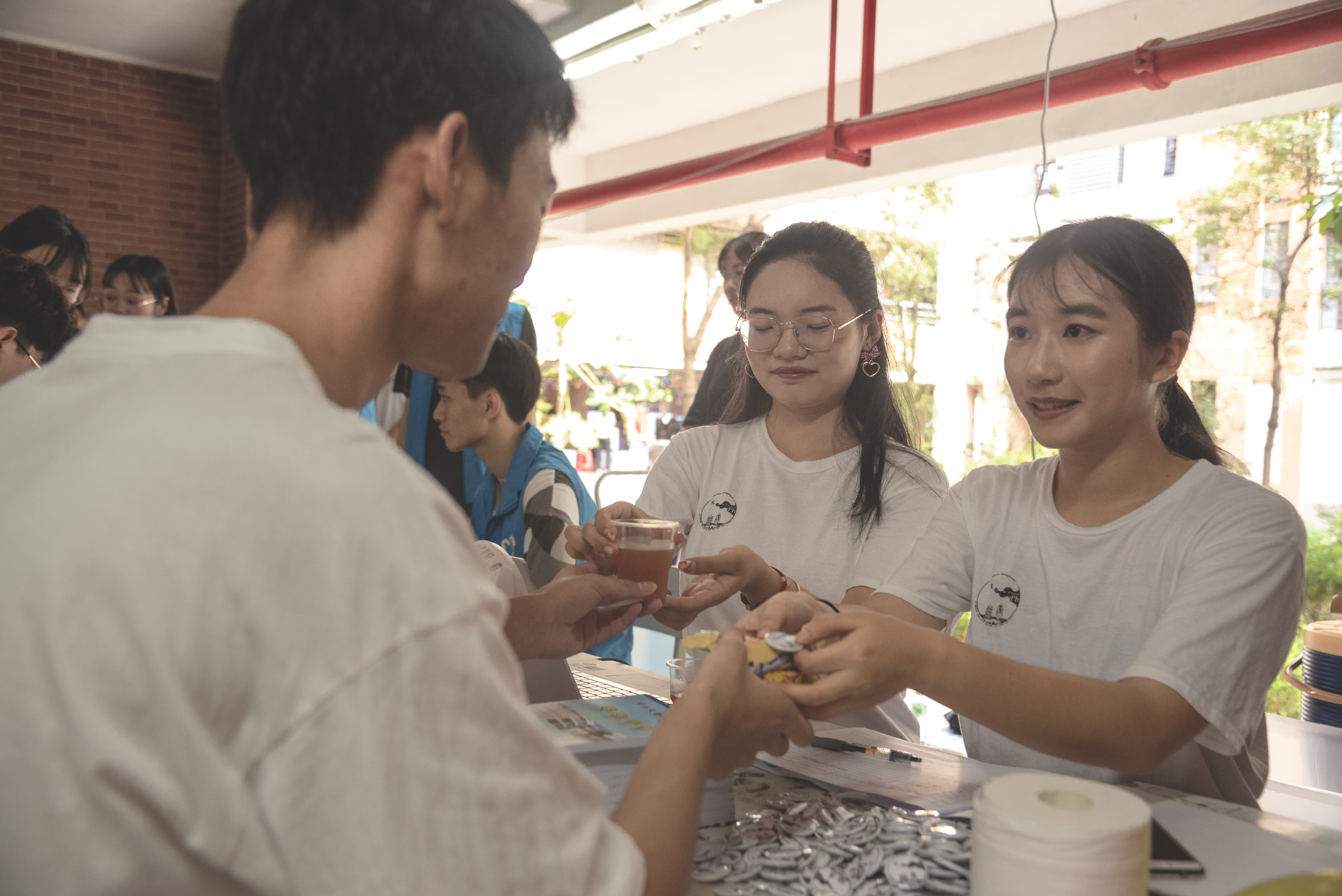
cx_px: 671
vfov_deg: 37.9
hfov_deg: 54.4
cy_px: 448
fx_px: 1305
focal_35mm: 35
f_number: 4
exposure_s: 1/100
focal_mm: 35
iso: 2500
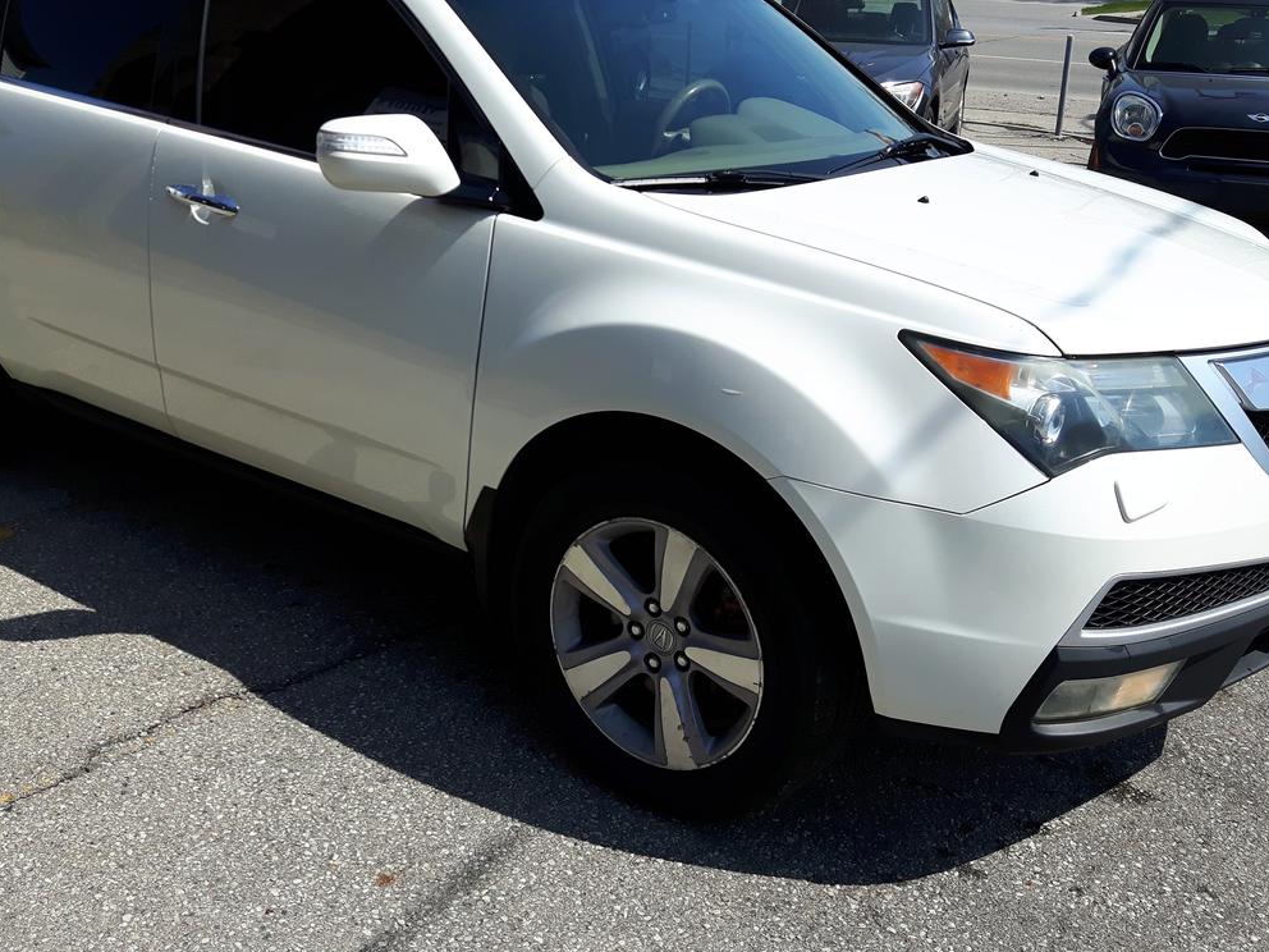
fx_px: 1466
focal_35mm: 40
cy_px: 409
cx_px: 590
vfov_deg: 35.9
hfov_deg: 46.8
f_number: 1.9
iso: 40
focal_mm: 3.7
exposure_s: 1/1506
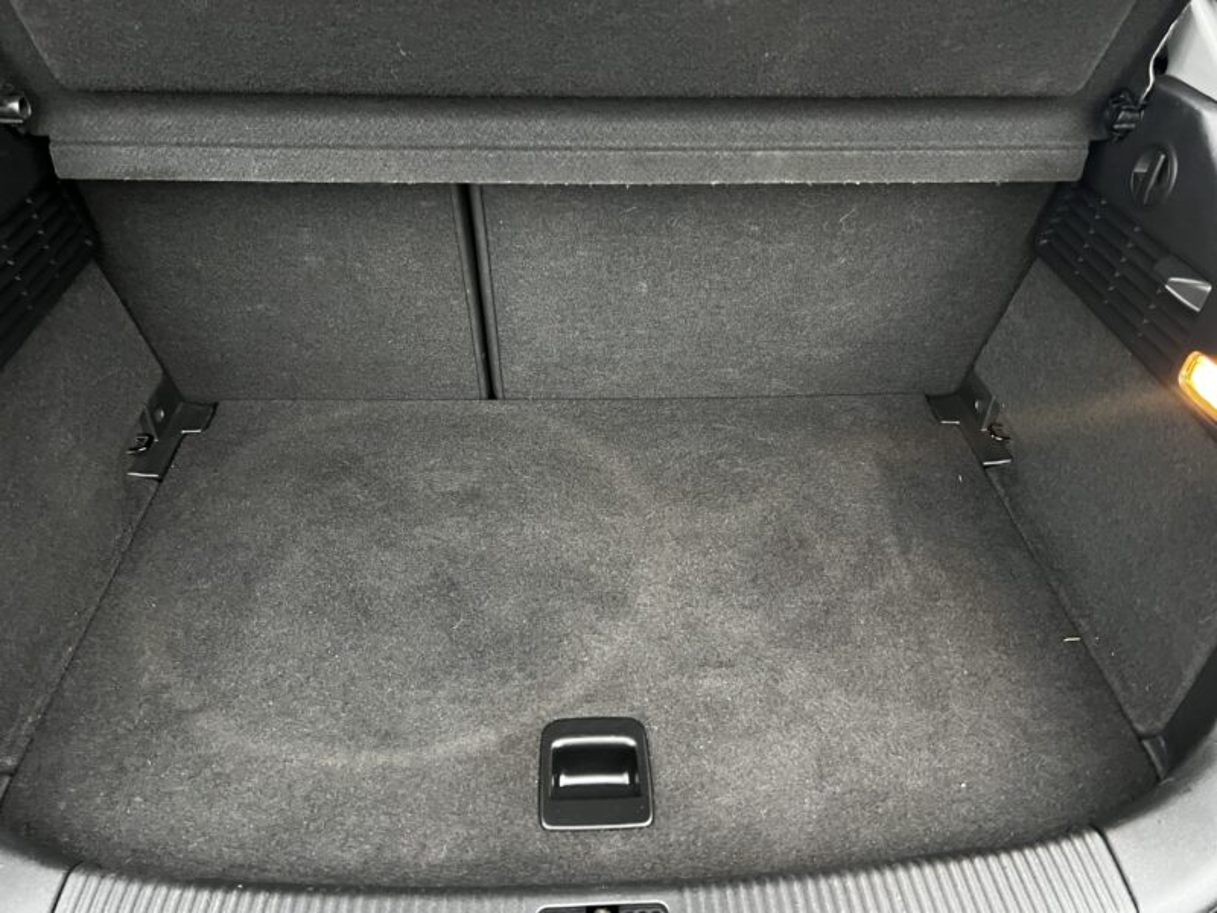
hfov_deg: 67.3
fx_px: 914
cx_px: 608
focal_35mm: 26
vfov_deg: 53.1
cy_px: 456
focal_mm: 5.7
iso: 500
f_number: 1.5
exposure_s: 1/30
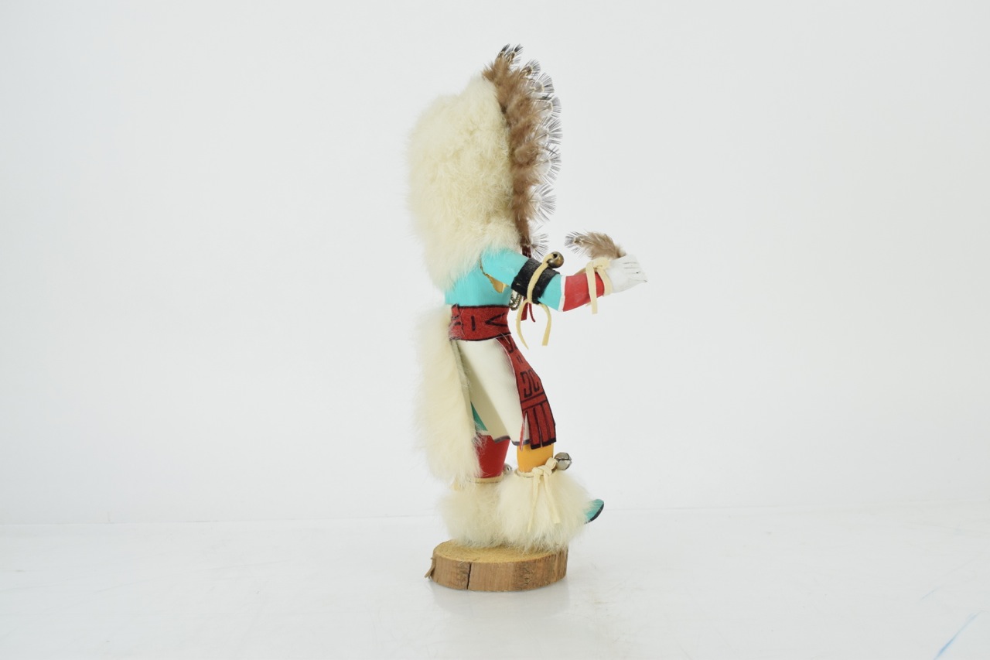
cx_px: 495
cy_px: 330
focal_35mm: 39
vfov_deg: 34.2
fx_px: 1072
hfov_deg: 49.6
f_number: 6.3
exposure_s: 1/125
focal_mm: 26
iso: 800
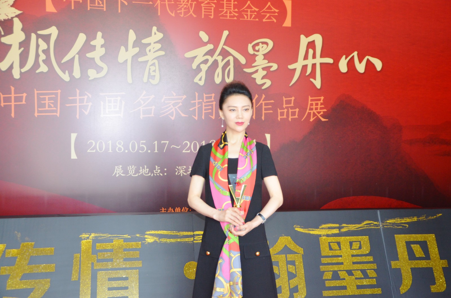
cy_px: 149
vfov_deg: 31.7
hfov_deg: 46.5
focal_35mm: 42
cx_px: 226
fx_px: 525
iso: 800
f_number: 4
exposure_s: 1/60
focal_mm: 28
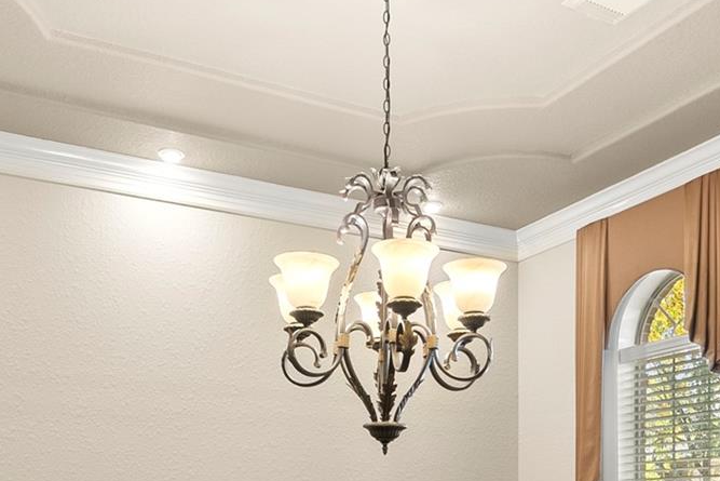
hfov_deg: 45.4
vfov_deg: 28.6
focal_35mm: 43
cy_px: 517
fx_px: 860
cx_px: 380
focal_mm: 14
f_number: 8
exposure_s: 1/6
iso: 800
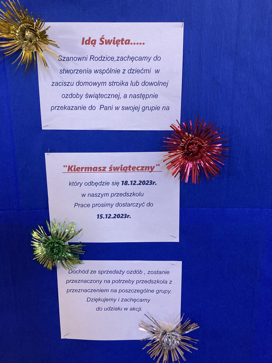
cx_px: 136
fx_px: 293
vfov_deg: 63.4
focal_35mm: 28
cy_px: 182
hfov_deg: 49.7
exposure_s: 1/33
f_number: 1.8
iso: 250
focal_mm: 3.99
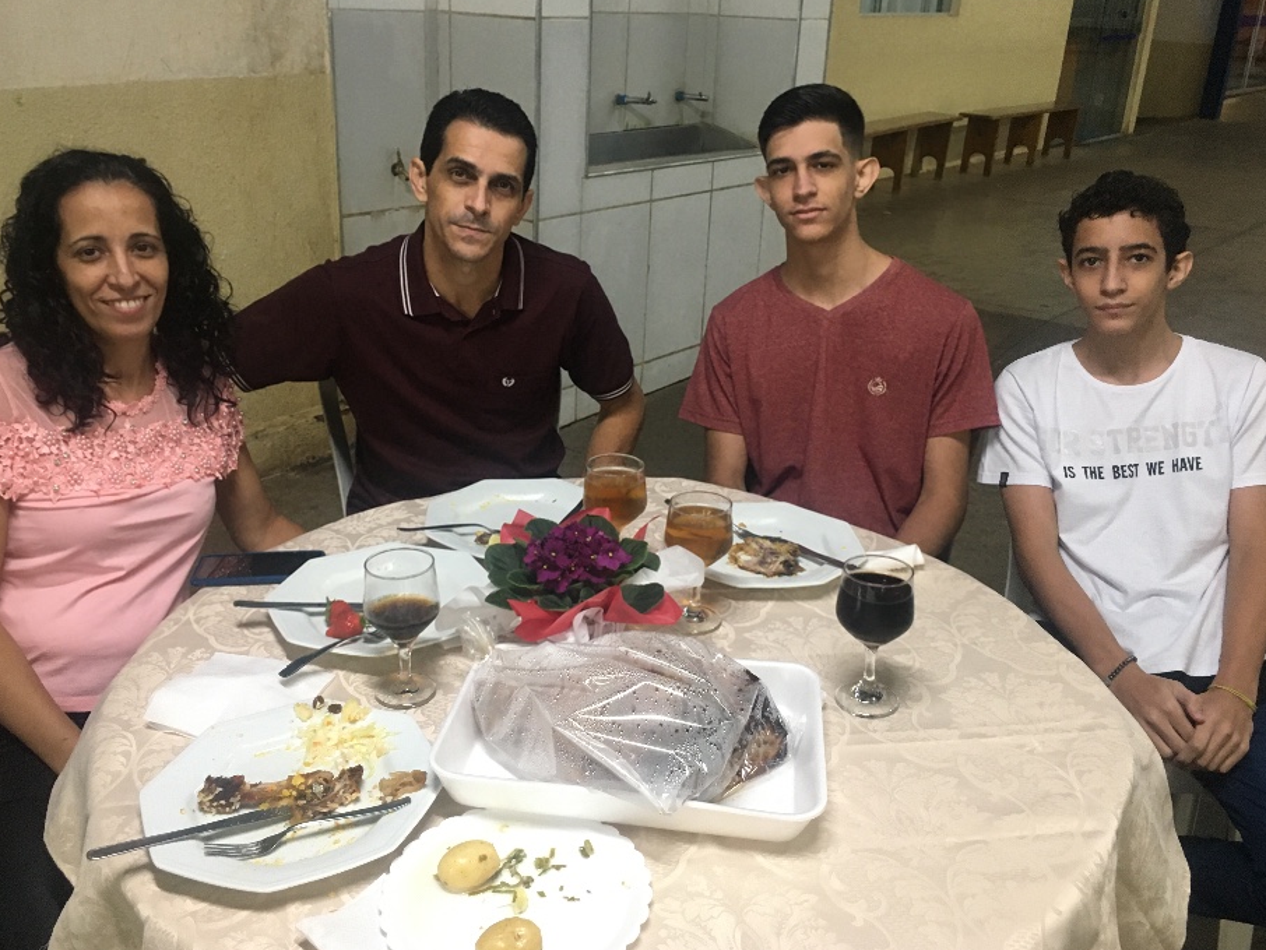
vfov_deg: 44.2
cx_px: 632
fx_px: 1171
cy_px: 467
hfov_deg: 56.8
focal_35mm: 32
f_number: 2.2
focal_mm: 4.15
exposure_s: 1/30
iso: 160
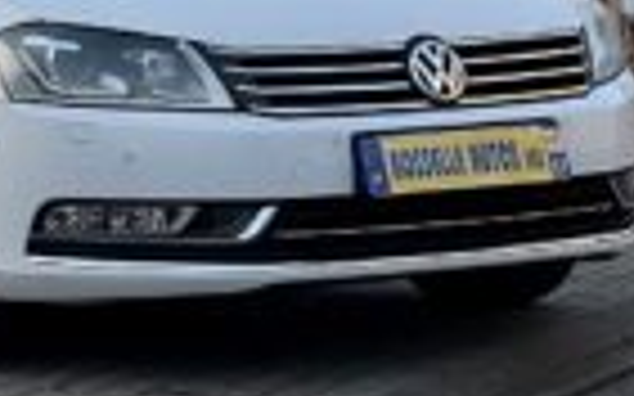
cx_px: -83
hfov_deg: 9.6
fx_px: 3748
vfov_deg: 6.0
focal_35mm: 217
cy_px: -164
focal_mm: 9
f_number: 2.8
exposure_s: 1/121
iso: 125
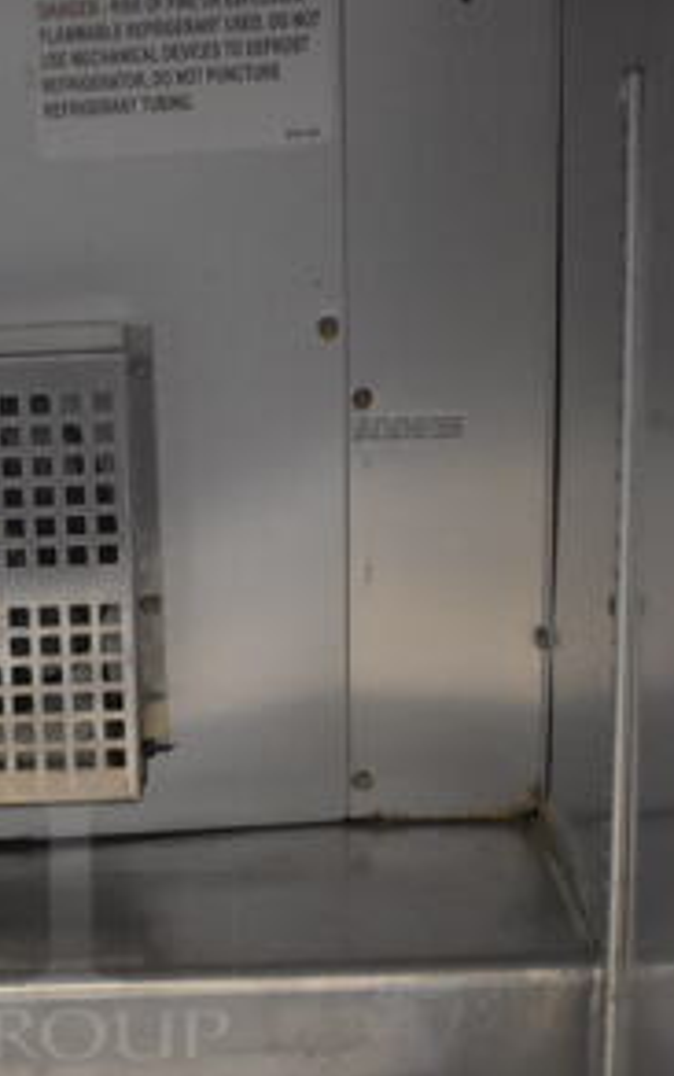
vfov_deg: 23.7
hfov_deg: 14.7
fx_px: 2523
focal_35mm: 86
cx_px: -147
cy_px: 883
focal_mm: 18
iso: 2200
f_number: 3.5
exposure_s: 1/30
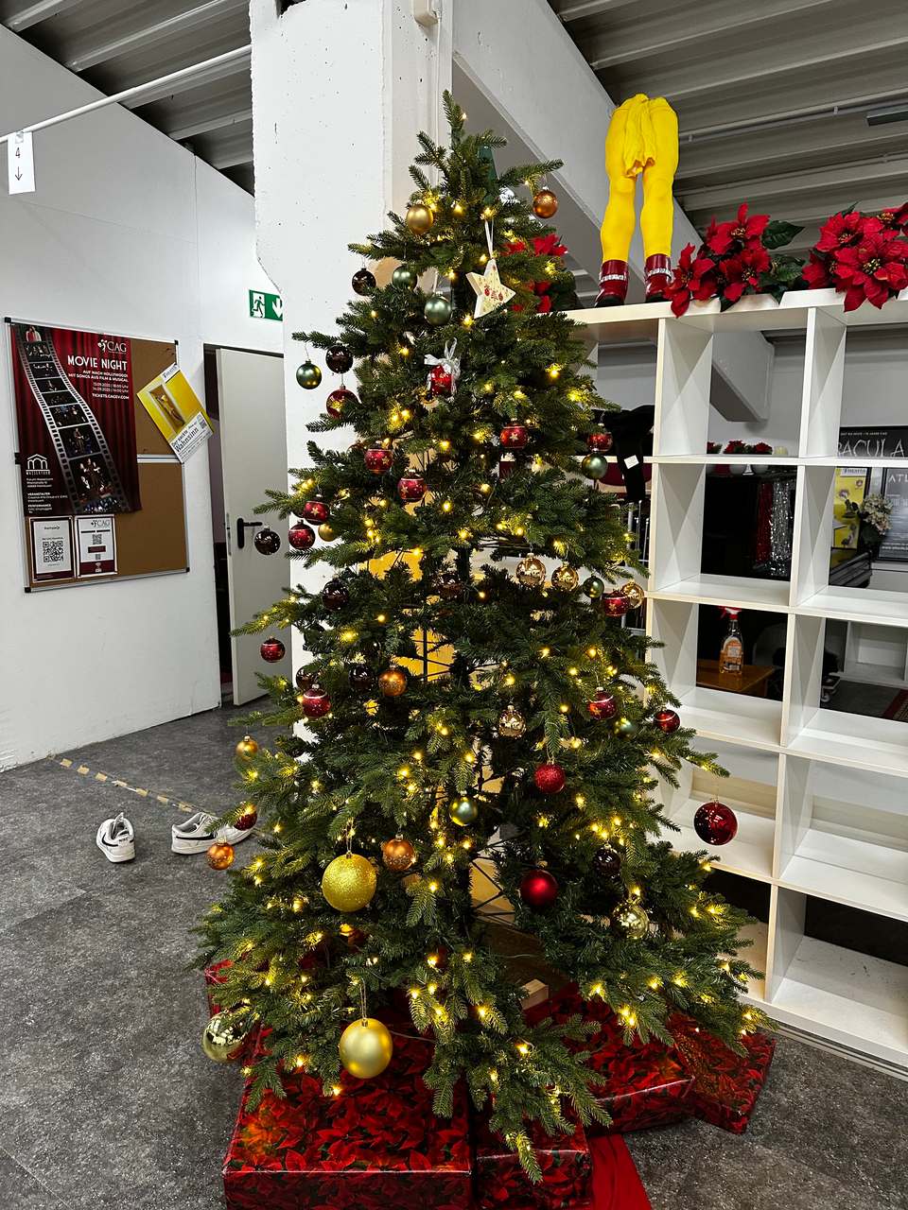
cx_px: 454
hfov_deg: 56.8
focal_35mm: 24
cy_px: 605
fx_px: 839
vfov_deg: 71.6
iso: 320
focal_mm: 6.86
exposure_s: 1/50
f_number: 1.78
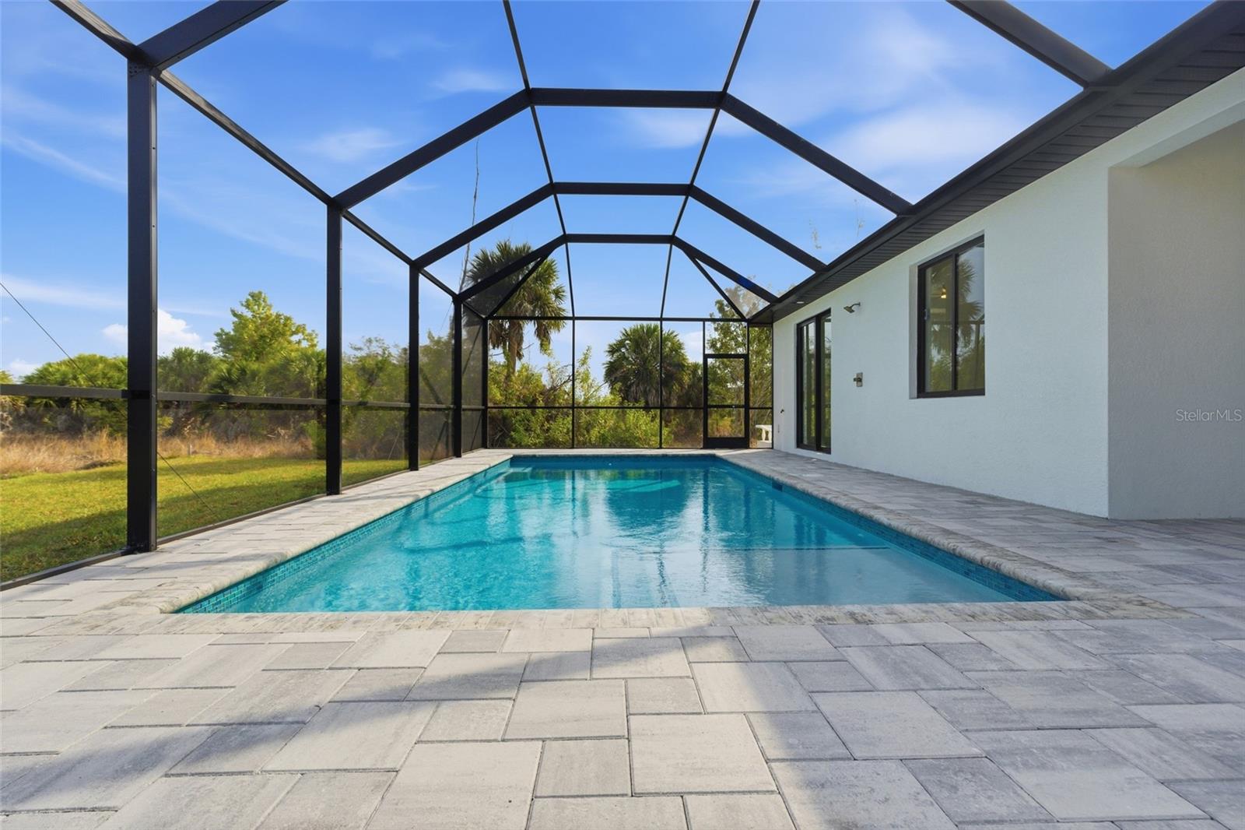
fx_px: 553
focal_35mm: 16
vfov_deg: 73.7
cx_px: 622
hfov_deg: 96.7
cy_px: 415
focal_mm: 16
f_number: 9
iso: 400
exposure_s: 1/4000
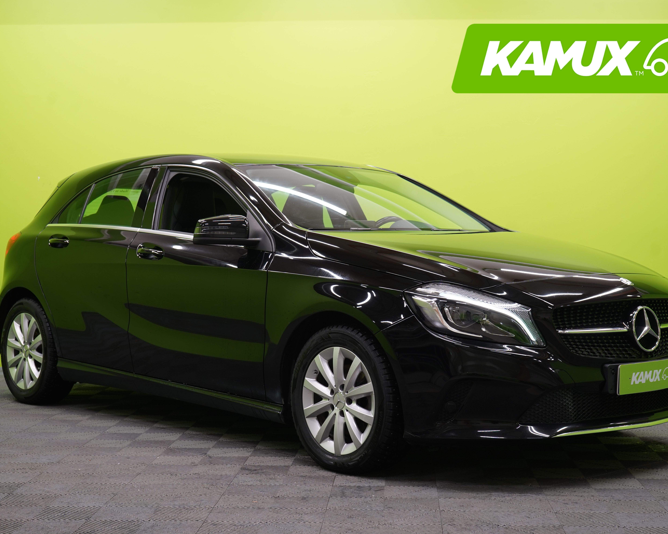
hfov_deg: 32.5
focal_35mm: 58
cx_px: 350
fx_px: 1147
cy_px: 267
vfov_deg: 26.2
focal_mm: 51
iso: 400
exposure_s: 1/25
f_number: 5.6
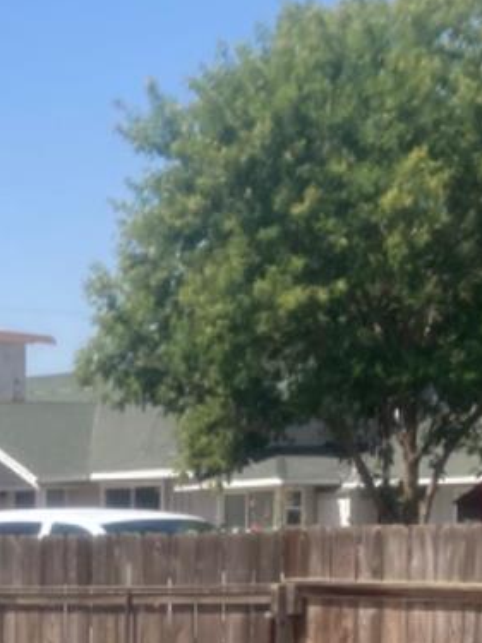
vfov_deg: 15.8
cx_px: -191
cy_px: 1032
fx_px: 2081
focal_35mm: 112
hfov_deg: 12.7
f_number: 1.8
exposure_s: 1/2208
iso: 20
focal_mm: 3.99
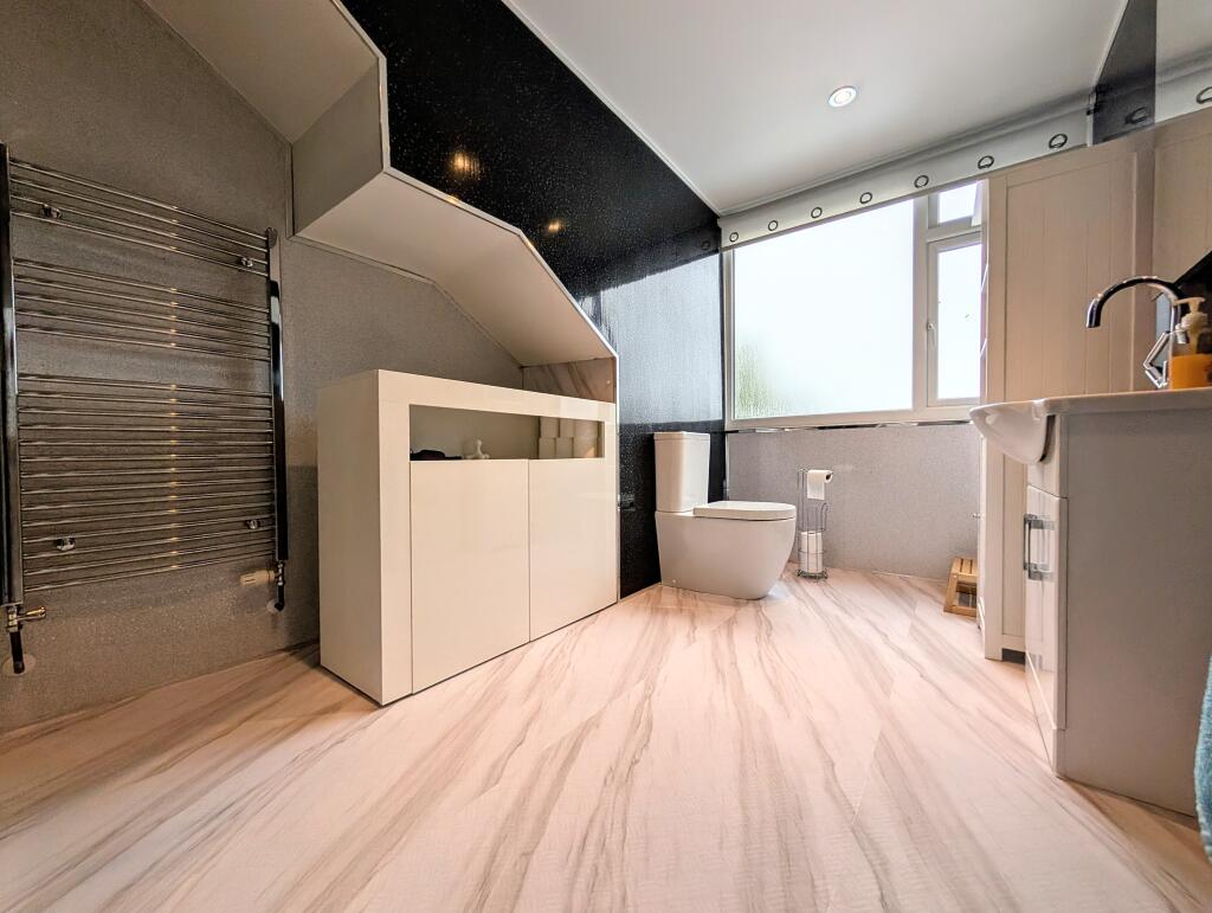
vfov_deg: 94.6
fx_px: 421
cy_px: 456
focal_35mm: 12
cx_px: 606
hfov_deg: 110.5
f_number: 1.7
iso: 50
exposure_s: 1/320
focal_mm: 2.02
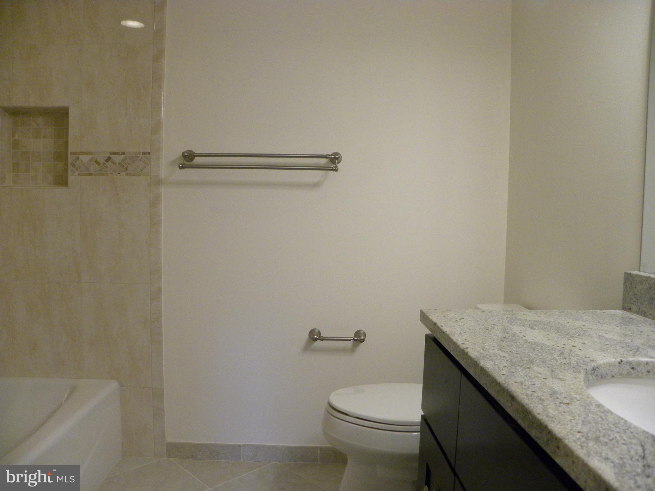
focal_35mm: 26
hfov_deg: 67.3
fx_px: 492
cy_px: 246
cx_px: 328
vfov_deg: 53.1
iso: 327
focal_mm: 4.6
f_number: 2.8
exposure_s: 1/84
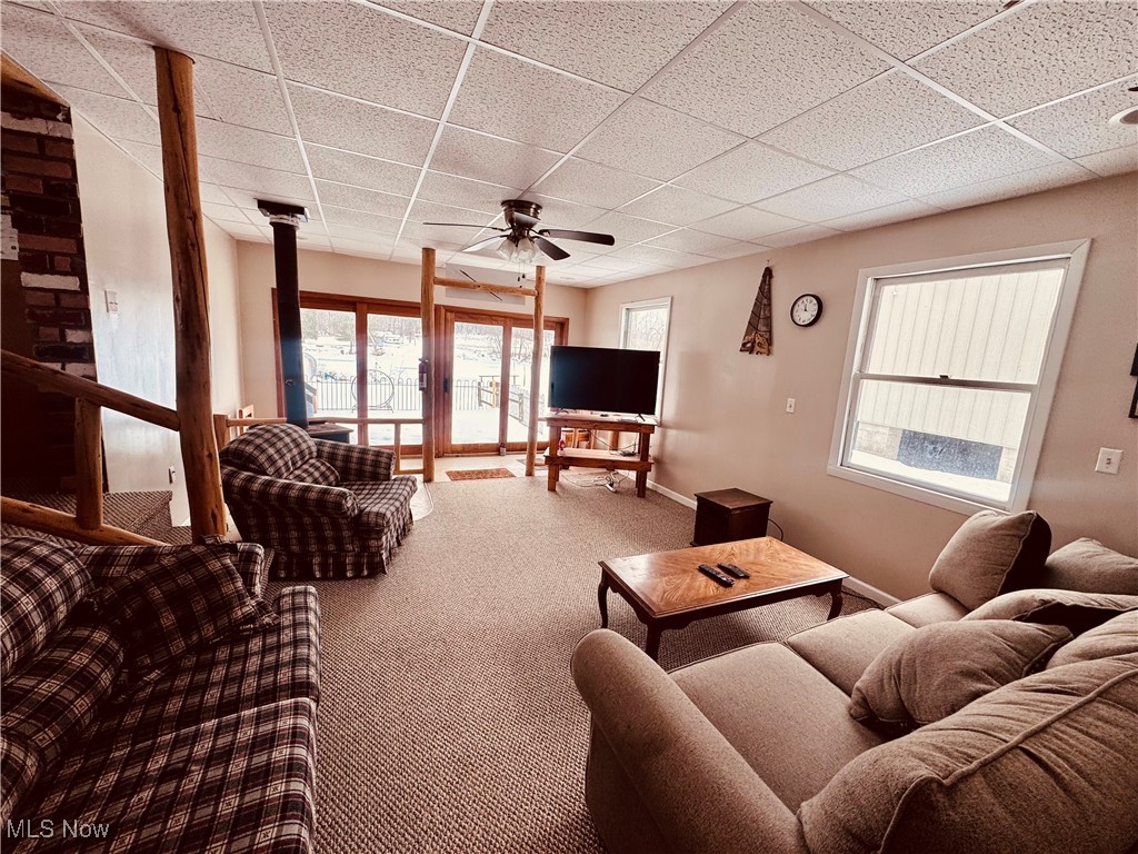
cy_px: 427
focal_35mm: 14
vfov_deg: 85.7
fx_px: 460
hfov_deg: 102.1
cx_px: 569
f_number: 2.2
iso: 50
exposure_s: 1/99
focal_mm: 2.22
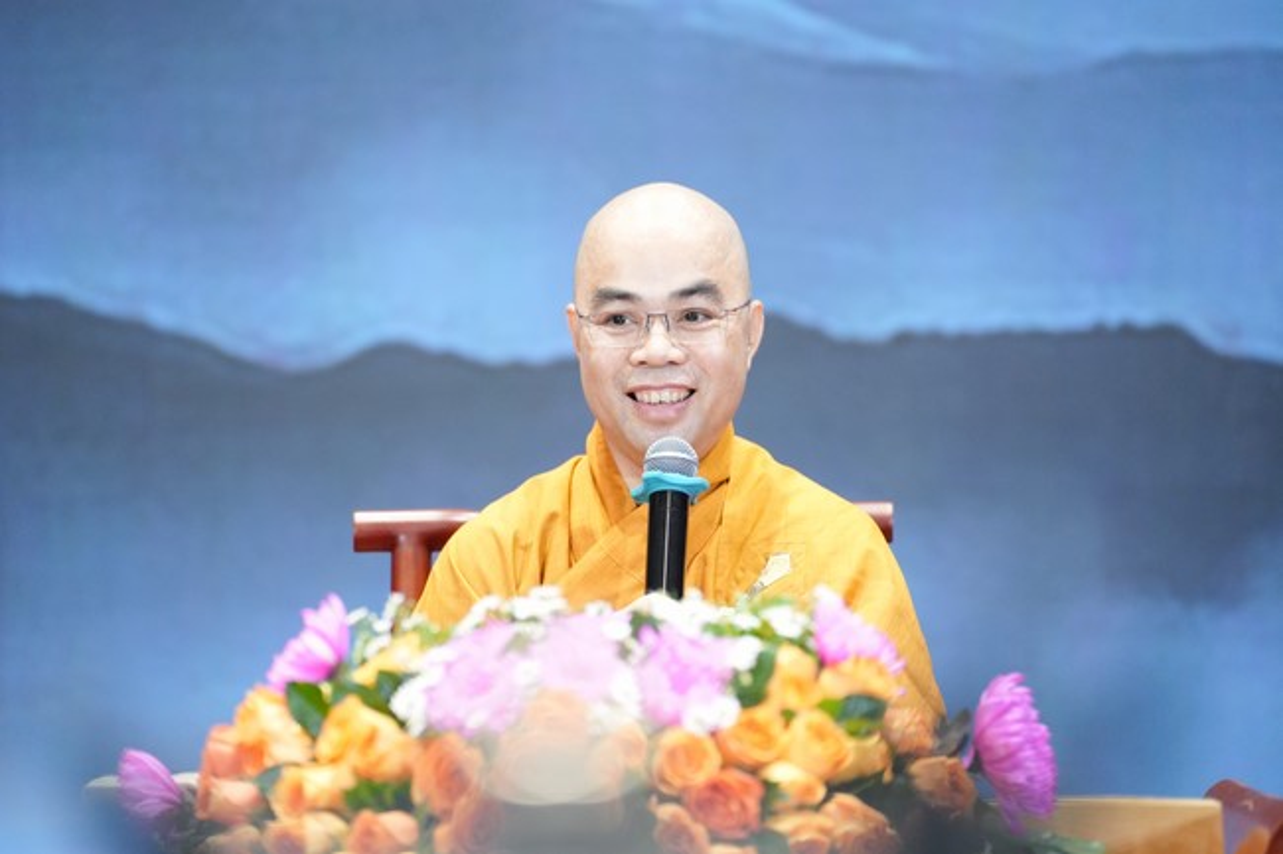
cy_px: 427
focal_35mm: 150
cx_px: 642
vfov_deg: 9.1
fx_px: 5344
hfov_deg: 13.7
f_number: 2.8
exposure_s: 1/160
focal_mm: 150
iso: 4000
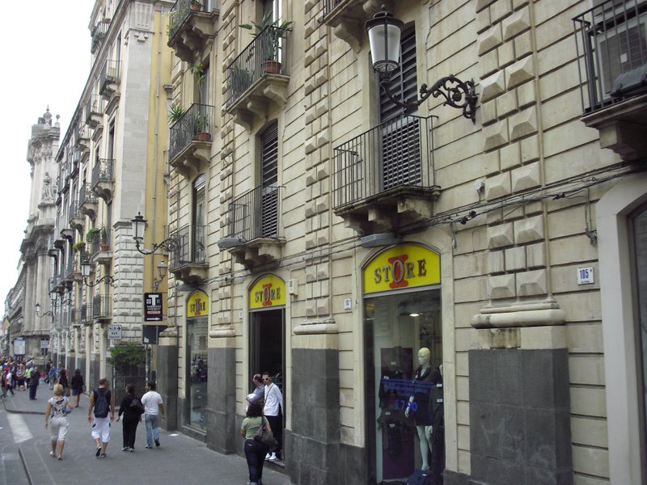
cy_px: 242
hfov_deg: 49.0
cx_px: 324
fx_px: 710
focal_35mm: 38
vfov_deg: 37.7
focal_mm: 6.2
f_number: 2.8
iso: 100
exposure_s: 1/400
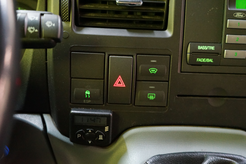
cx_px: 123
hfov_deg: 55.8
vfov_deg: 38.9
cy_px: 82
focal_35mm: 34
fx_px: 232
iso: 6400
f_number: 4
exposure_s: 1/30
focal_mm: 34
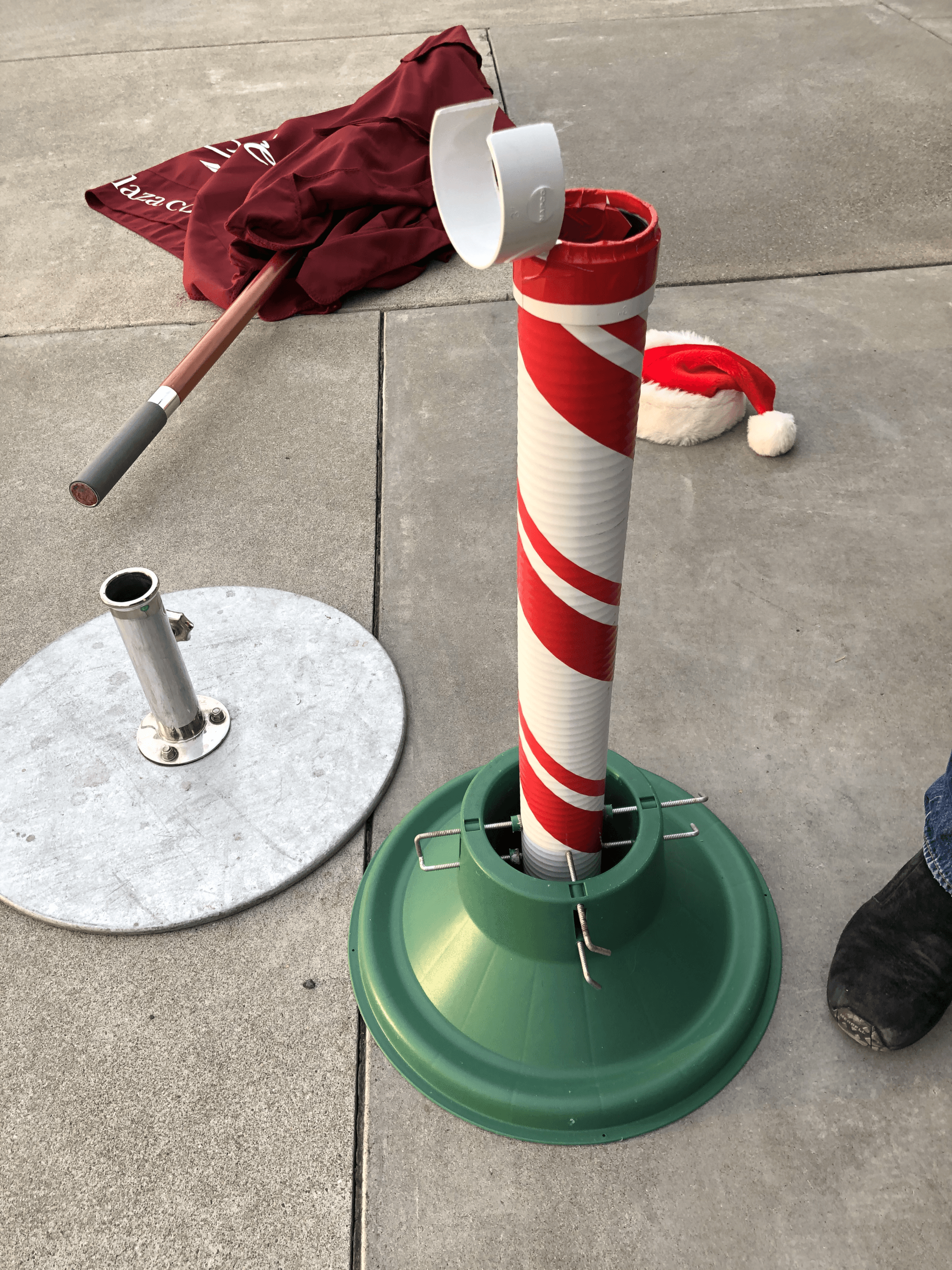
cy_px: 635
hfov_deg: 49.7
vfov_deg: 63.4
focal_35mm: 28
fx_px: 1027
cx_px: 476
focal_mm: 4
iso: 25
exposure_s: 1/120
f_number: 1.8
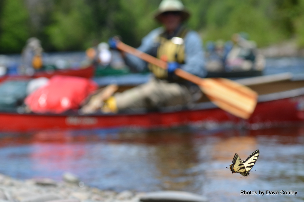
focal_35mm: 105
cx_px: 152
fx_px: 885
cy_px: 101
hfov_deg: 19.5
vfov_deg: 13.0
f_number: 4
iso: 160
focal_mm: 70
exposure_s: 1/1000
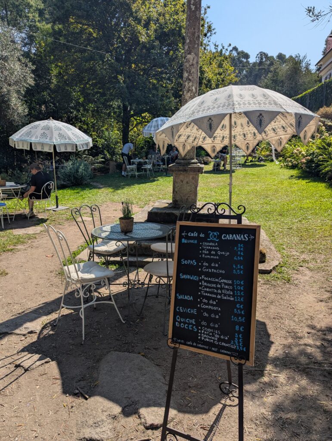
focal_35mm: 24
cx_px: 166
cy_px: 220
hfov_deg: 56.9
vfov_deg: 71.5
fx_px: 306
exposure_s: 1/3236
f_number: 1.85
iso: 47
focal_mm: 6.81
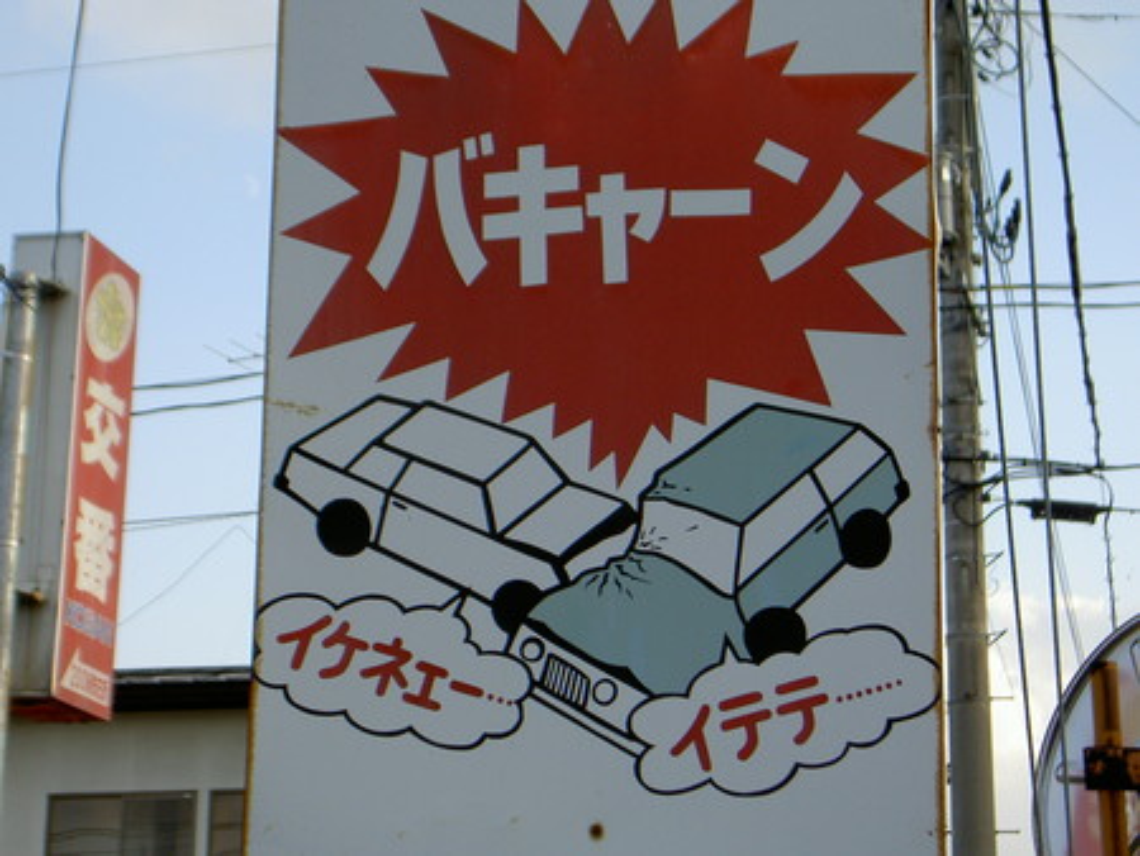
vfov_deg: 16.6
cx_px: 570
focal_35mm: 89
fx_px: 2933
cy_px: 428
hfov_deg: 22.0
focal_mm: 14.7
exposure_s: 1/200
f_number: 4.6
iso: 50
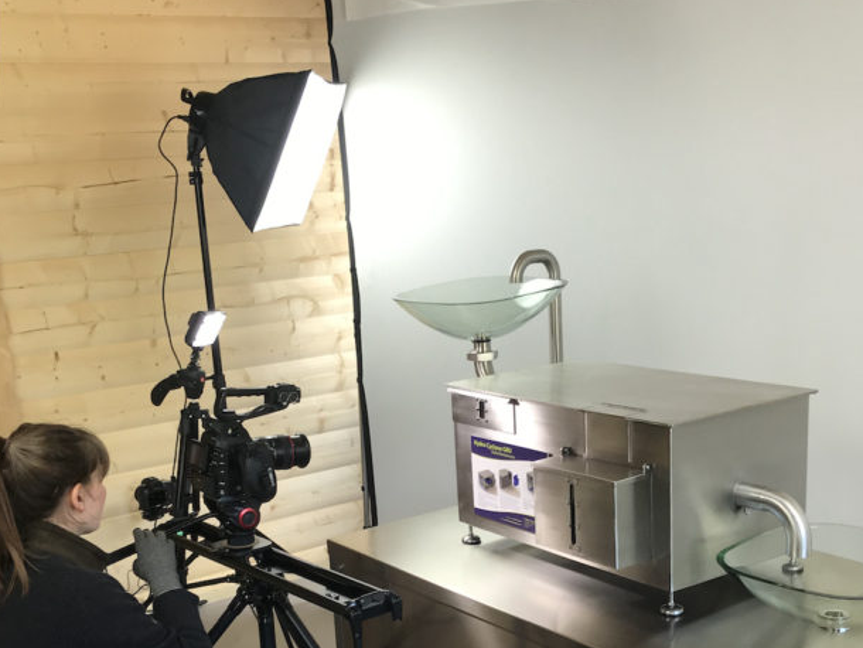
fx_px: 1172
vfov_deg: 30.3
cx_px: 424
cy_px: 504
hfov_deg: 40.4
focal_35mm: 47
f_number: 1.8
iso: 25
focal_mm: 3.99
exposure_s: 1/50
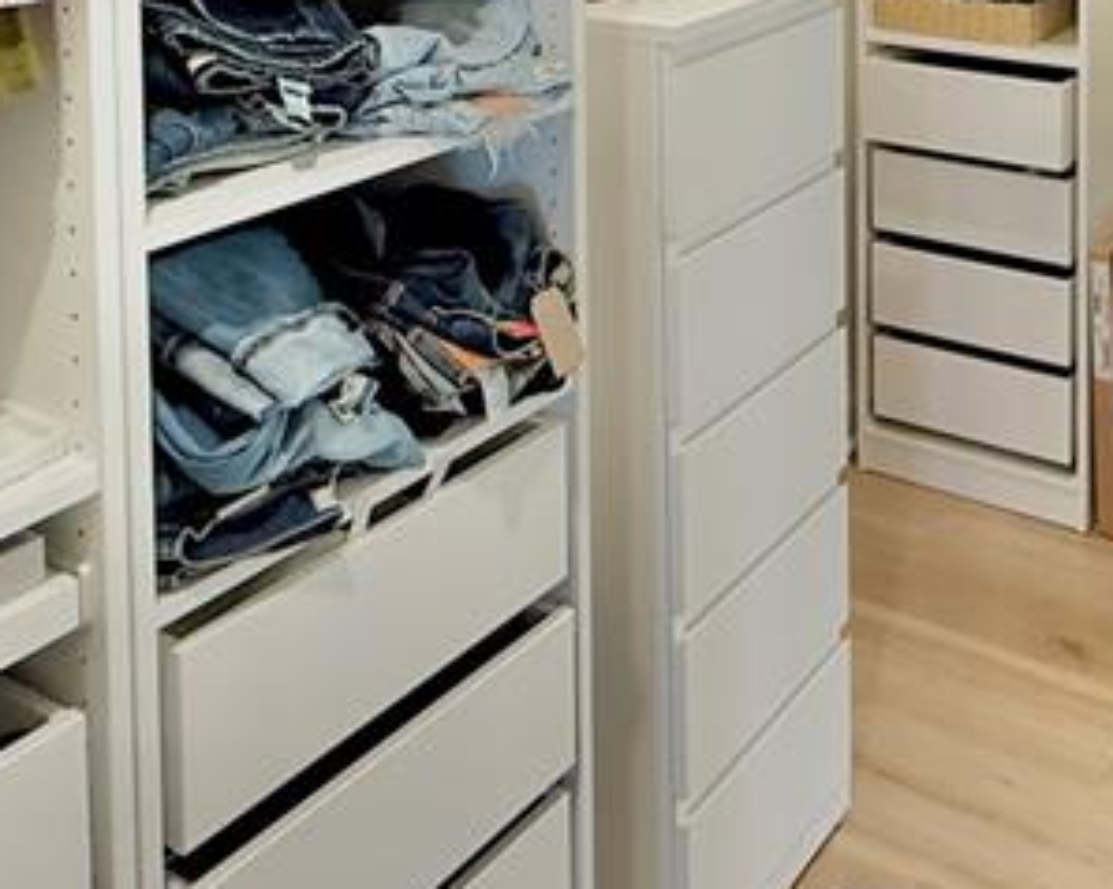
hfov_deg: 37.9
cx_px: 915
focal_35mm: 47
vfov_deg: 27.4
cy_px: -232
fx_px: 1547
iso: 200
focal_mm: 2.22
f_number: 2.2
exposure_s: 1/60
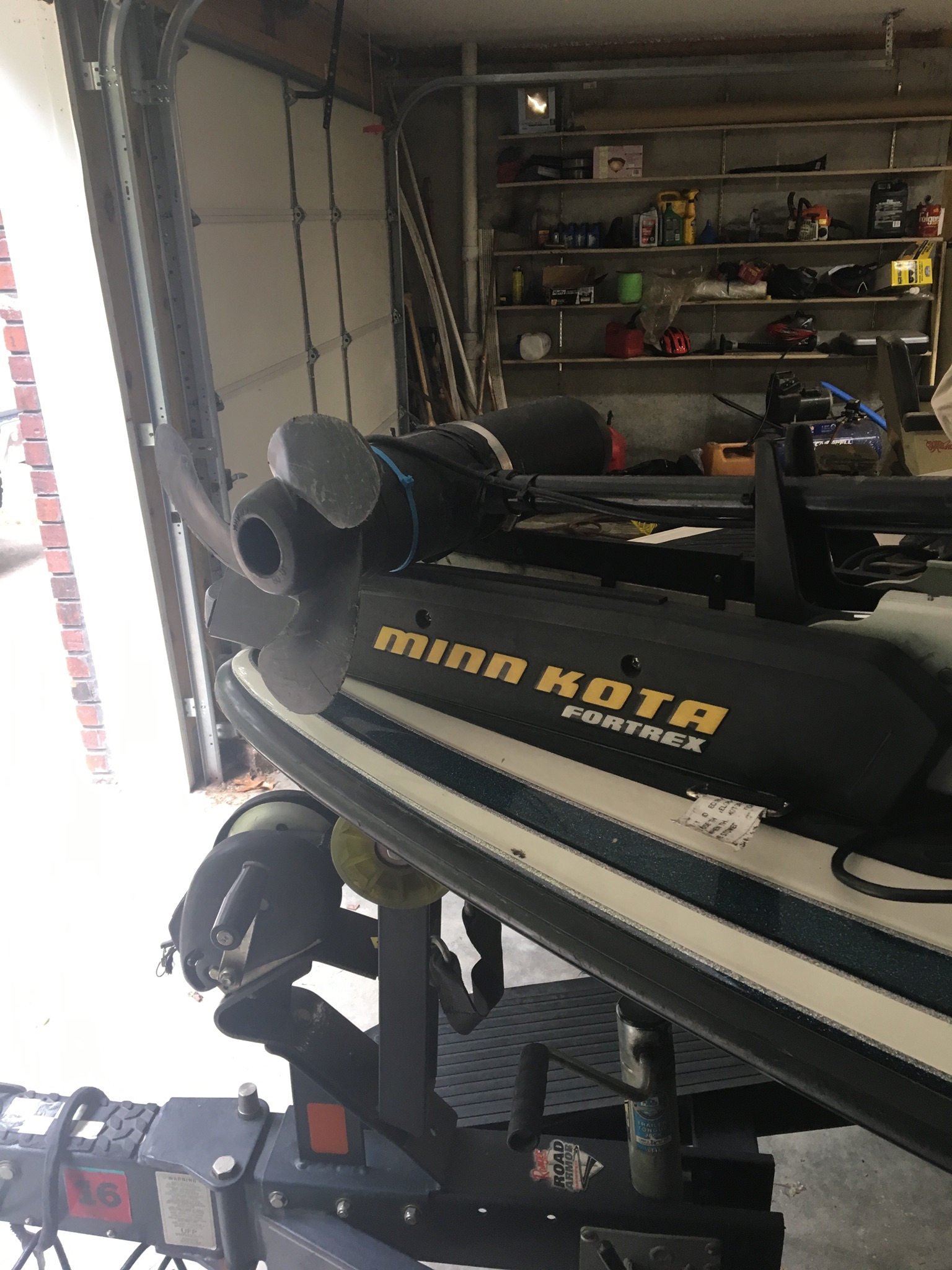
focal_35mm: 29
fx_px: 1063
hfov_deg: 48.2
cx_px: 476
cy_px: 635
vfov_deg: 61.7
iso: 80
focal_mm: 4.15
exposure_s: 1/30
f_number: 2.2
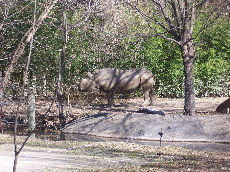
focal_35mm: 132
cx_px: 115
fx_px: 877
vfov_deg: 11.2
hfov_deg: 14.9
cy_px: 86
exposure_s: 1/180
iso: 80
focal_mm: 22
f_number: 4.8
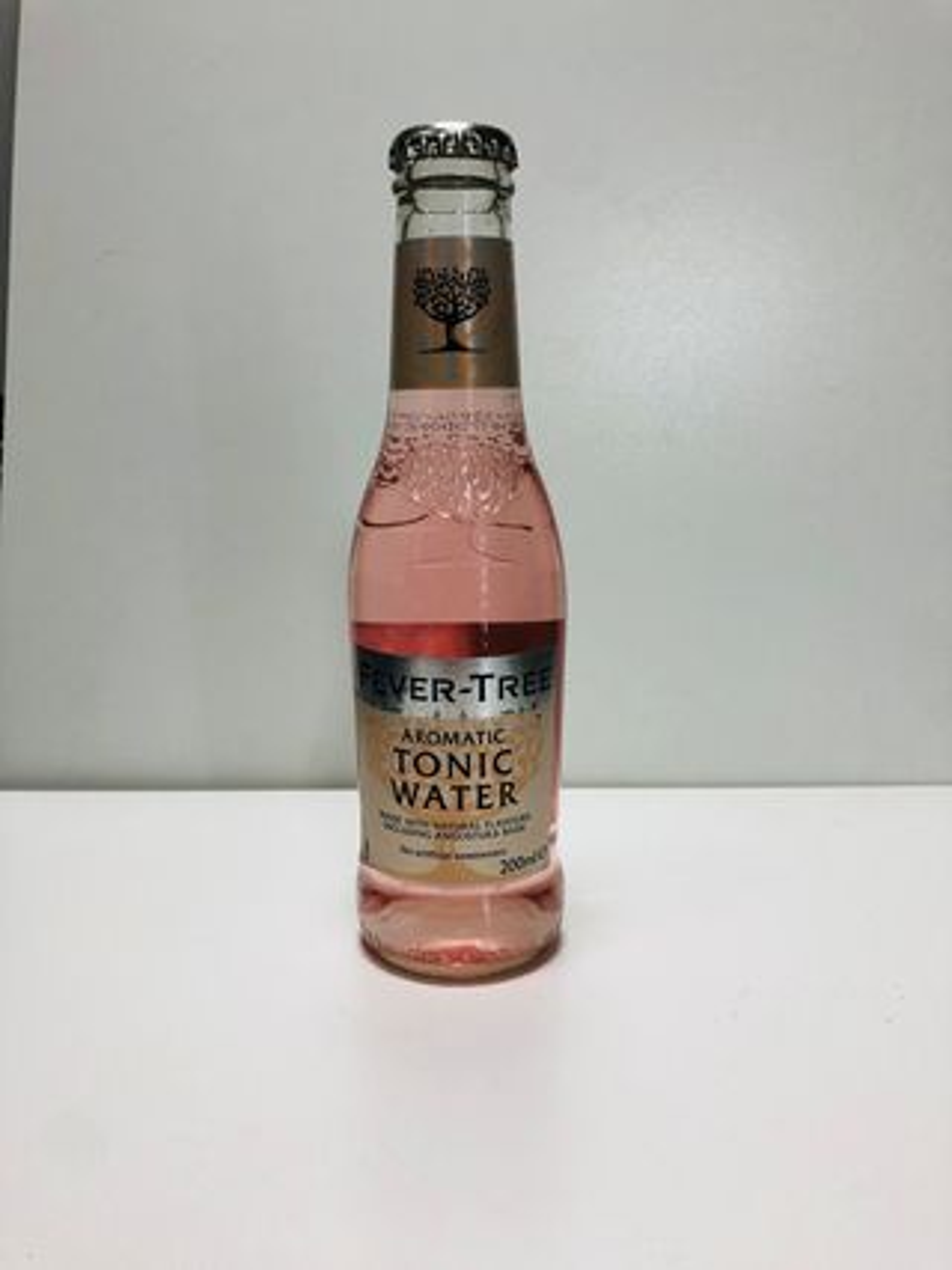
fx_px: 1027
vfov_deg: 63.5
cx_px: 476
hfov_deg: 49.7
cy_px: 635
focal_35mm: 28
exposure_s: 1/33
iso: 25
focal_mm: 4
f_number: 1.8
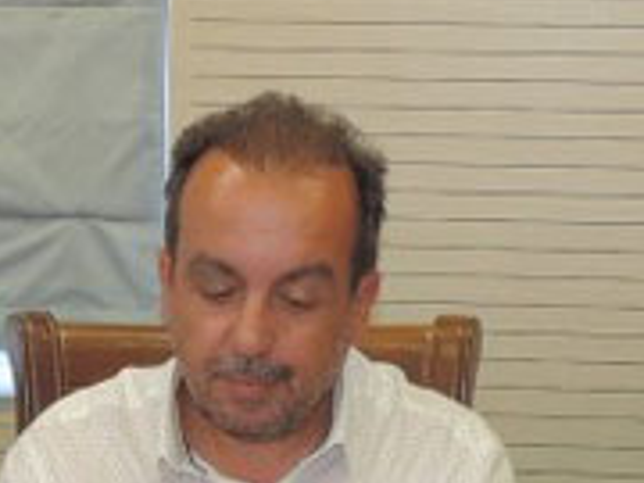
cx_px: 186
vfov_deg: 11.4
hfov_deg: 15.1
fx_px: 2419
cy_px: 335
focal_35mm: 130
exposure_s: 1/40
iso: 125
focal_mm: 4.3
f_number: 3
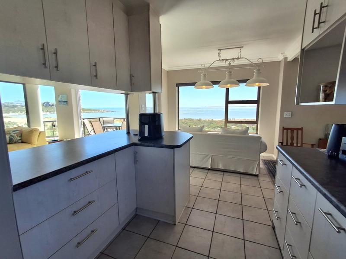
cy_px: 130
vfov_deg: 78.0
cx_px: 173
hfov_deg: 94.5
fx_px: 160
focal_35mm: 16
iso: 40
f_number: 2.2
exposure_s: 1/500
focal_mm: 1.64
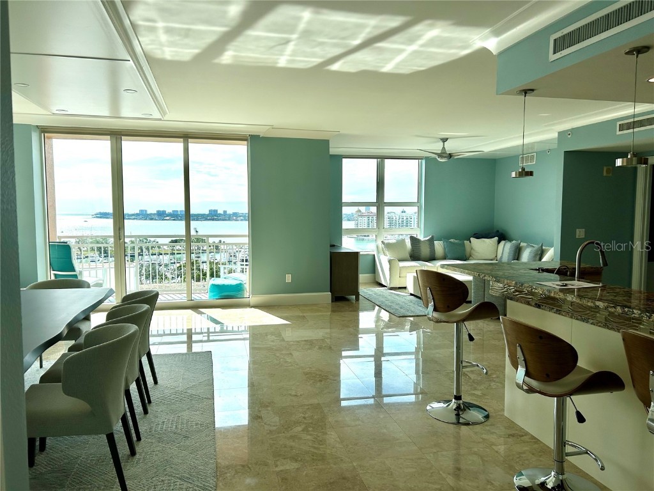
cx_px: 327
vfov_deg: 53.1
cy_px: 246
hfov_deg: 67.3
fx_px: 491
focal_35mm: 26
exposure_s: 1/2915
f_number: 1.5
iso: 50
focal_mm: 5.7
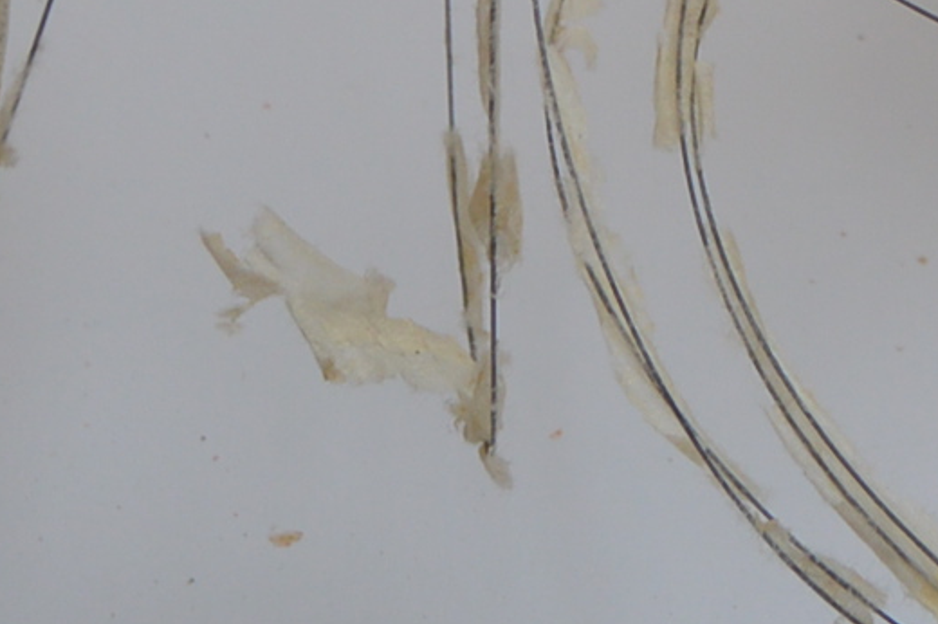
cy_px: -871
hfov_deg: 10.3
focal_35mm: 191
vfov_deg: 6.8
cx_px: 1510
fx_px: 4973
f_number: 5
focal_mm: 22
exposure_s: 1/200
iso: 200
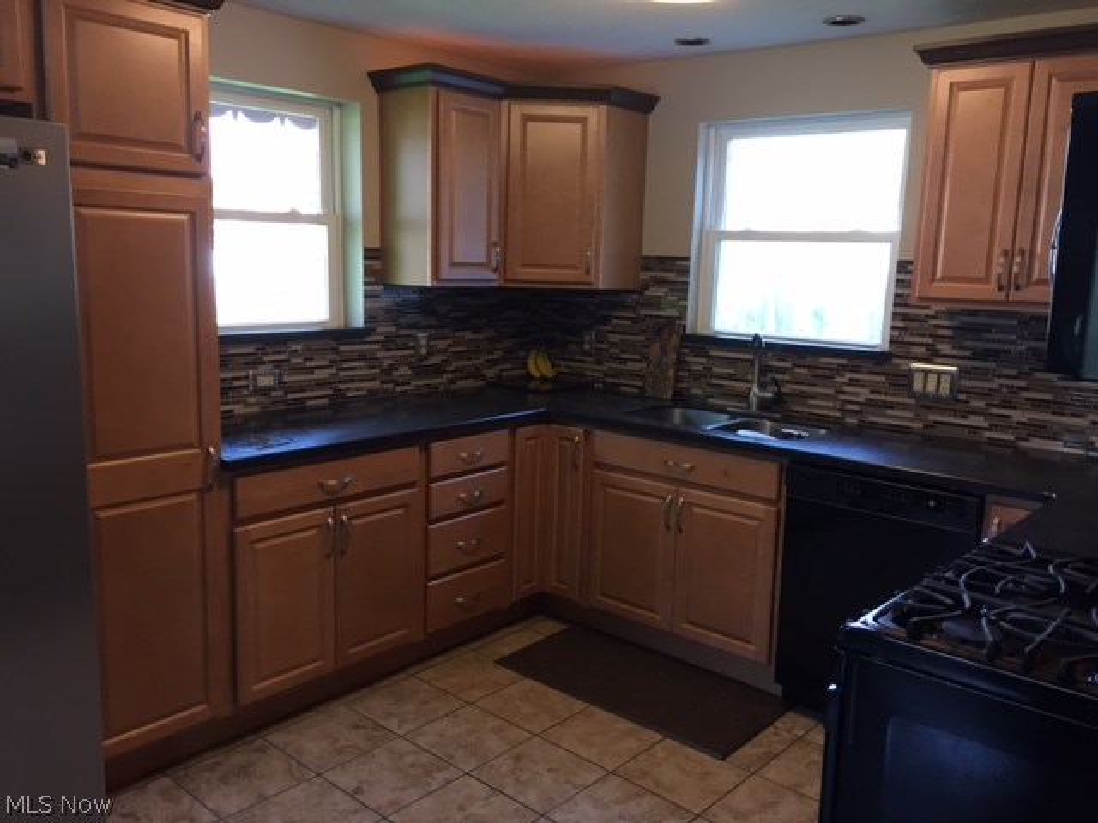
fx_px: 920
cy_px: 412
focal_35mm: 29
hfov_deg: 61.7
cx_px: 549
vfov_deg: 48.2
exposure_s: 1/30
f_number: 2.2
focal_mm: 4.15
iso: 80
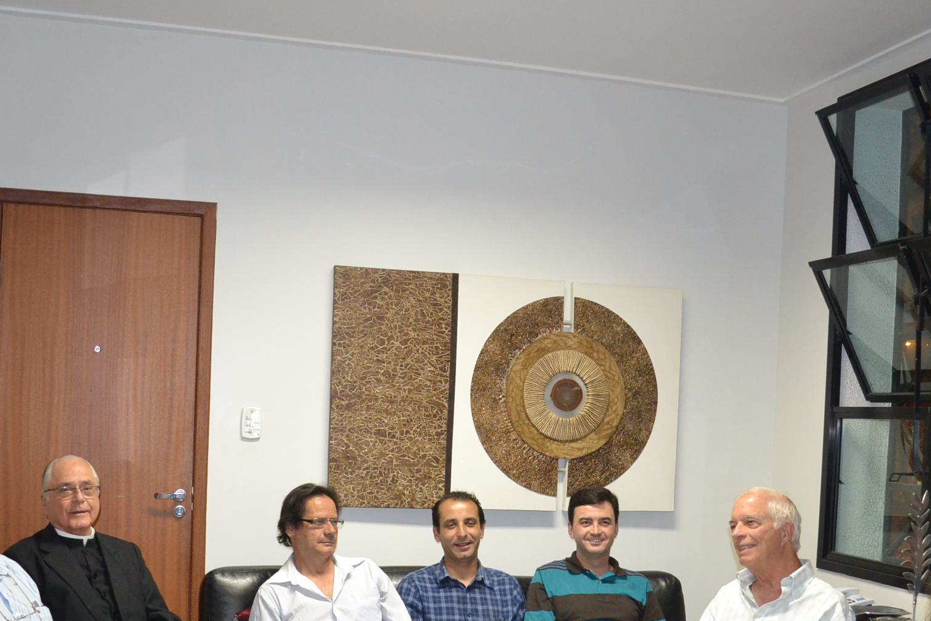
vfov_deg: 32.1
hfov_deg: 47.4
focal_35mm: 41
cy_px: 458
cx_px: 438
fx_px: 1060
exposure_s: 1/60
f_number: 3.5
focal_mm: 18
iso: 1800
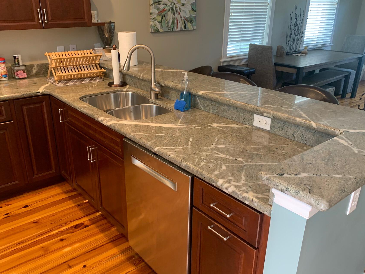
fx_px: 327
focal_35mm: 31
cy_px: 142
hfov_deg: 58.3
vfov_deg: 45.4
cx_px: 178
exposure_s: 1/60
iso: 200
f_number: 1.8
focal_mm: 4.25
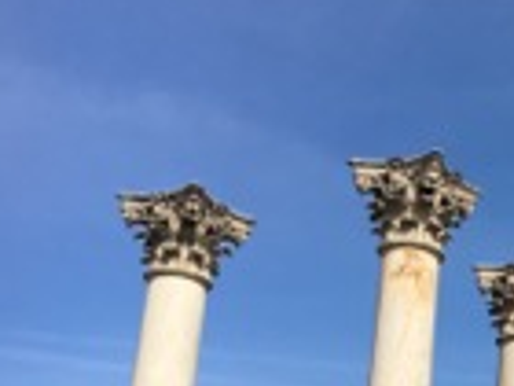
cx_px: 771
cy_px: 408
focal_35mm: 91
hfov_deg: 18.9
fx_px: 1351
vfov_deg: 15.8
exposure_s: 1/2262
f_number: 2.2
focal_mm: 4.15
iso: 25
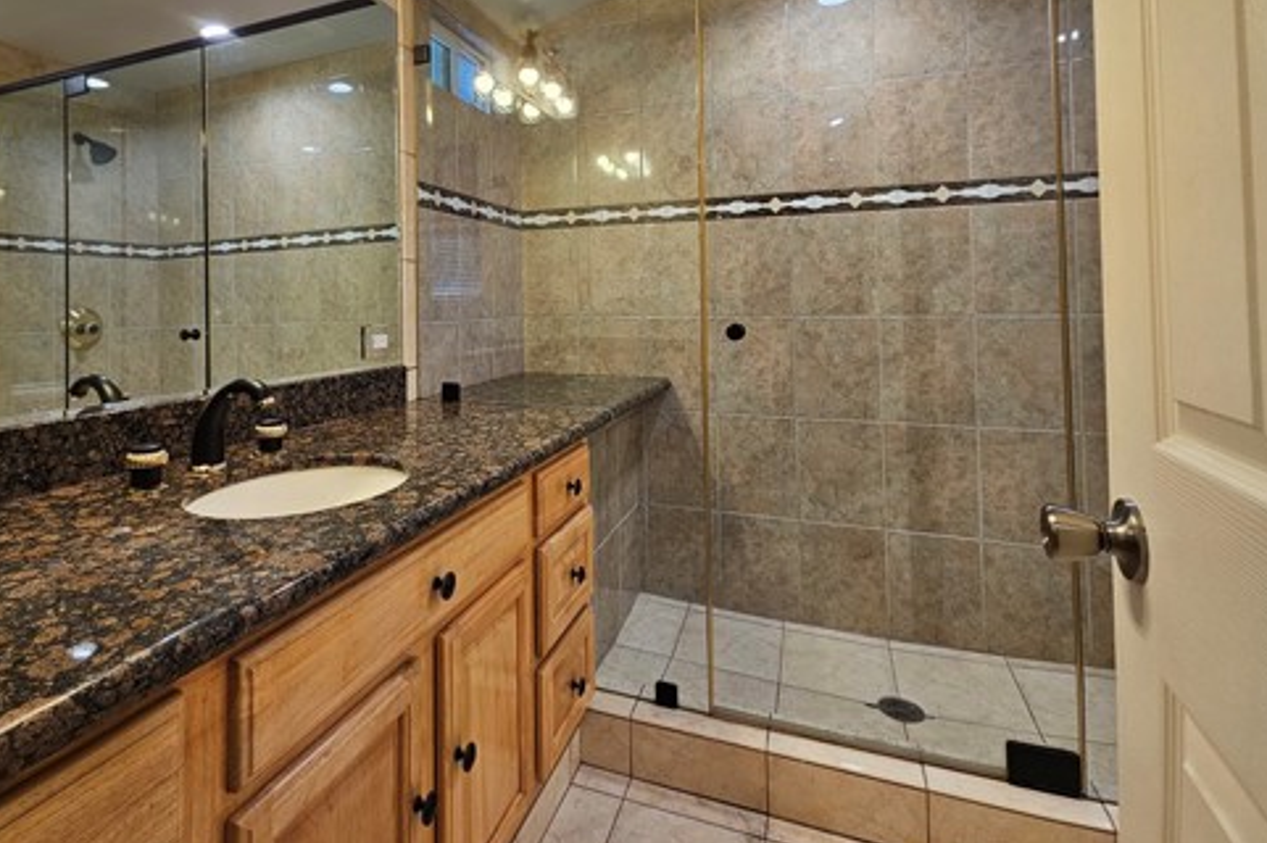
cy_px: 282
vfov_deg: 65.6
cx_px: 524
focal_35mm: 18
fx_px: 633
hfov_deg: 89.2
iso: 80
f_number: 2.2
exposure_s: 1/60
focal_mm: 2.2
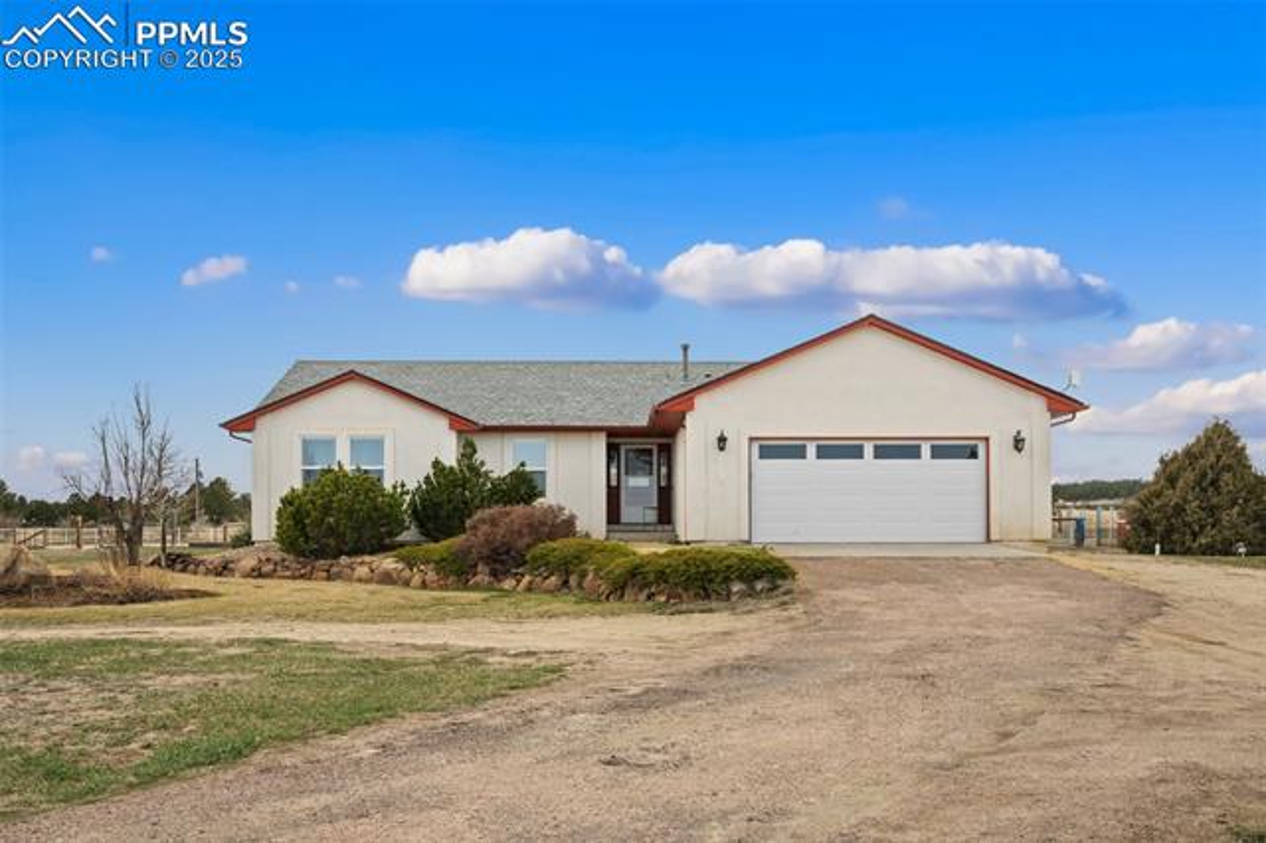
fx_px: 1230
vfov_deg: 37.8
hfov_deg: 54.5
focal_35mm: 35
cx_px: 633
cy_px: 422
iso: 100
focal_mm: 35
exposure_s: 1/90
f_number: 8
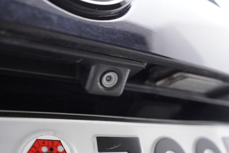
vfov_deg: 36.9
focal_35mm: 36
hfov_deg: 53.1
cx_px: 114
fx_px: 229
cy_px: 76
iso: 320
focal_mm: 24
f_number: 2.8
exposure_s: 1/40
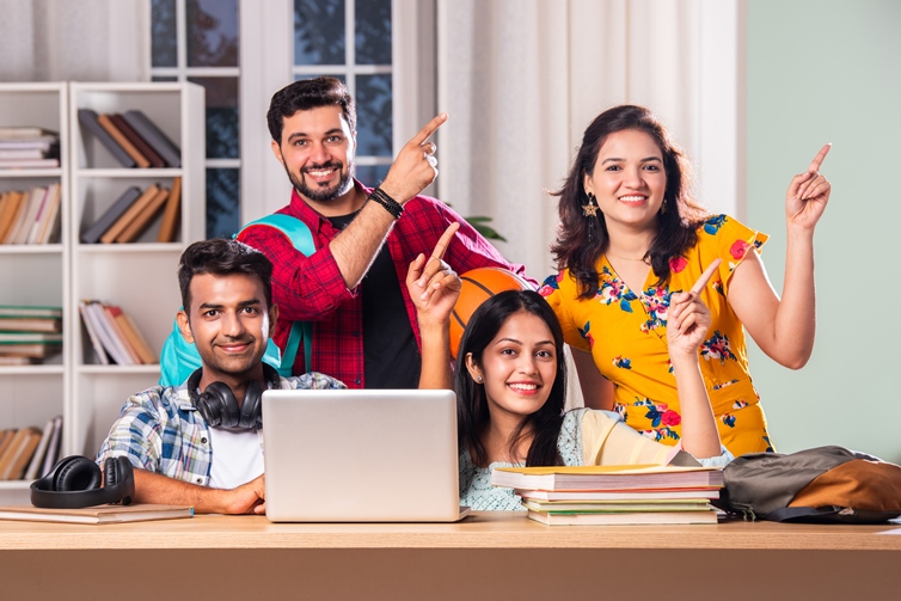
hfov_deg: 15.8
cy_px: 300
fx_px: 3254
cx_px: 450
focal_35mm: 130
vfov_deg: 10.6
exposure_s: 1/125
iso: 125
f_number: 6.3
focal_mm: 130
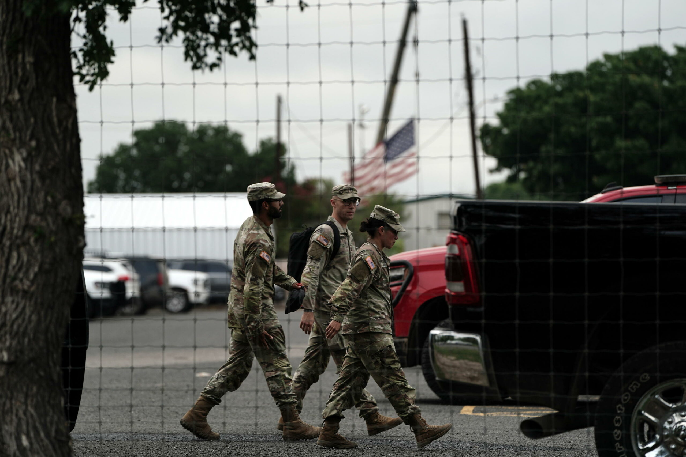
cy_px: 228
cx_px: 343
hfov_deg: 10.3
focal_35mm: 200
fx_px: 3811
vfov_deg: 6.9
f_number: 4
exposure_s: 1/320
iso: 200
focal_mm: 200
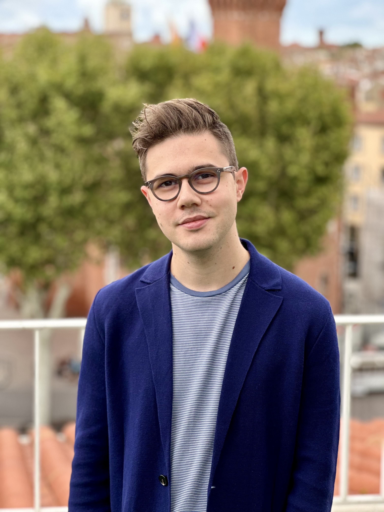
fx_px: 1139
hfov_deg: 19.1
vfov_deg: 25.3
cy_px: 256
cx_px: 192
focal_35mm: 77
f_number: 2.8
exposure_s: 1/121
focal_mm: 9
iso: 32
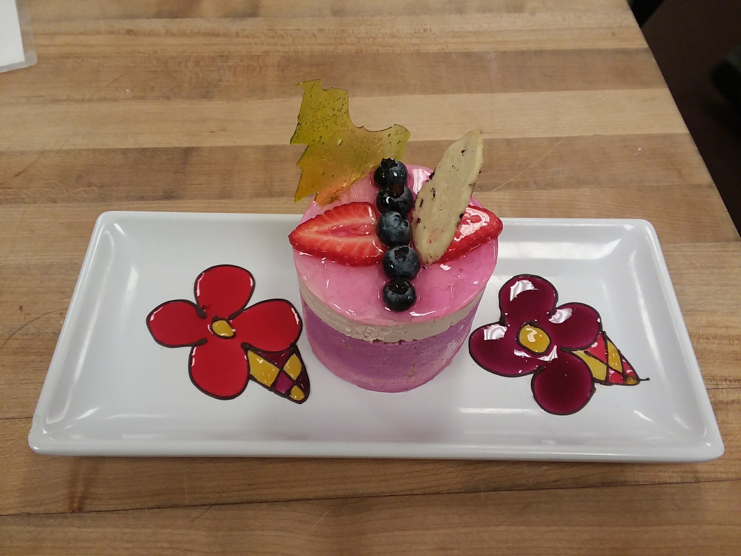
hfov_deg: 61.7
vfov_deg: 48.2
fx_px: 621
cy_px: 278
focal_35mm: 29
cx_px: 370
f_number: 1.9
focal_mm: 2.47
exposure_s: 1/30
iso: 50
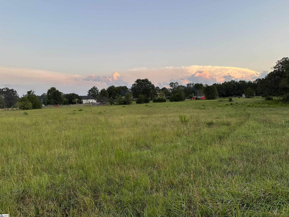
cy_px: 108
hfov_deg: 71.6
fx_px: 200
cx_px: 144
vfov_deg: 56.8
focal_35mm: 24
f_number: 1.78
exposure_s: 1/154
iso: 64
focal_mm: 6.86
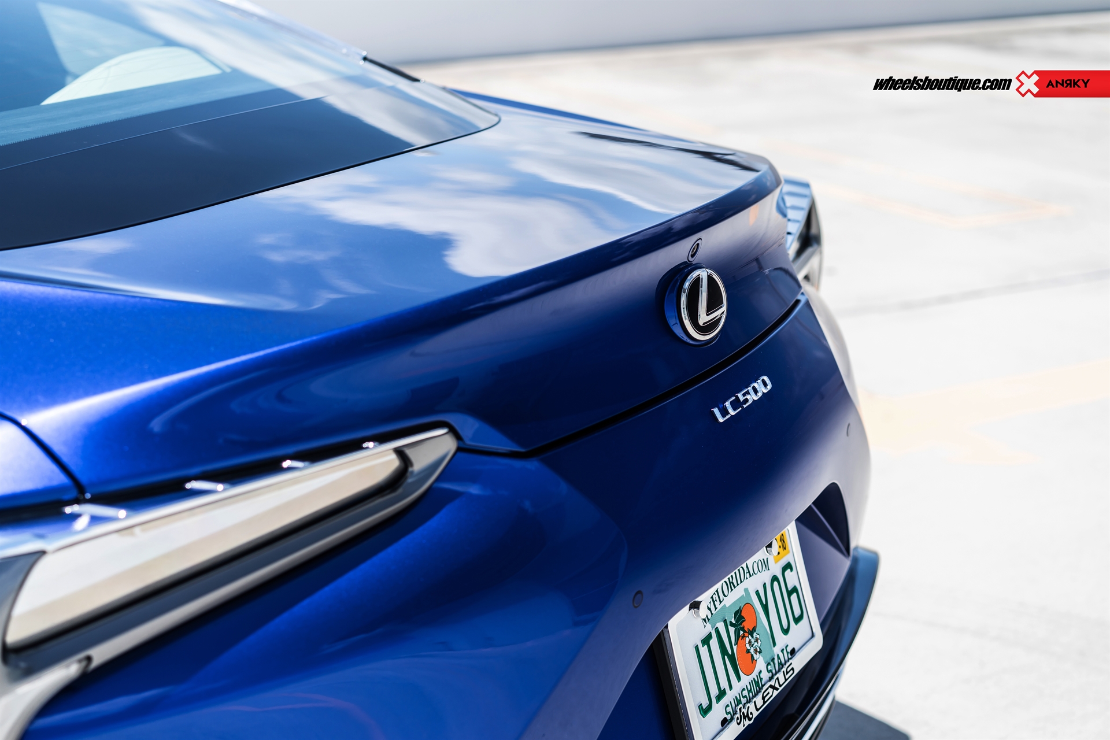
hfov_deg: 36.2
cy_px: 370
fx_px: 1696
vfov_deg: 24.6
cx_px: 555
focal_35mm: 55
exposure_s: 1/640
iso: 100
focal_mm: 55
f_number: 3.2
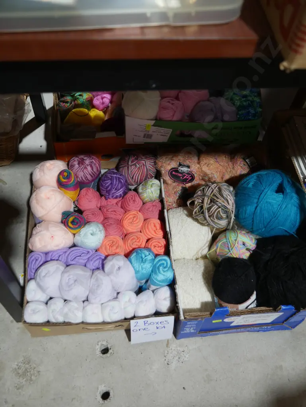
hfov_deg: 44.2
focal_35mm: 32
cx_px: 153
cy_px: 204
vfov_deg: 56.8
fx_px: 377
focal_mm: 16
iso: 320
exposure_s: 1/60
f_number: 3.6
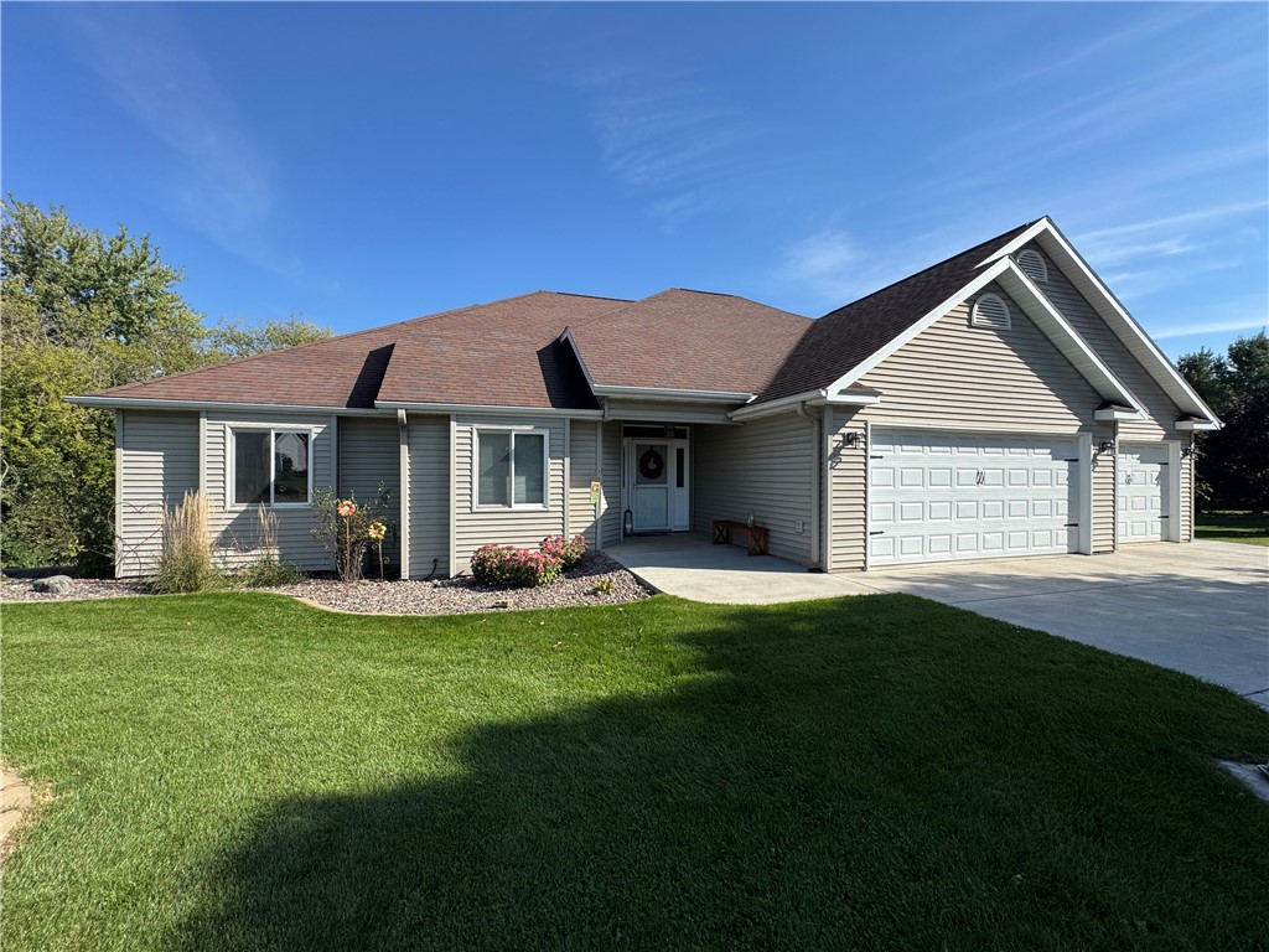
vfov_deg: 85.7
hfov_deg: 102.1
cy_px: 476
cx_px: 634
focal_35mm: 14
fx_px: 513
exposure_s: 1/1256
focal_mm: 2.22
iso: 50
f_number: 2.2
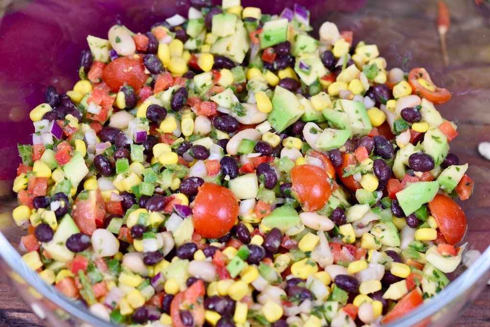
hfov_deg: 13.0
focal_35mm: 158
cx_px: 245
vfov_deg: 8.7
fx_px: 2144
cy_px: 164
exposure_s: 1/80
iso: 400
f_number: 4.5
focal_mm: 105
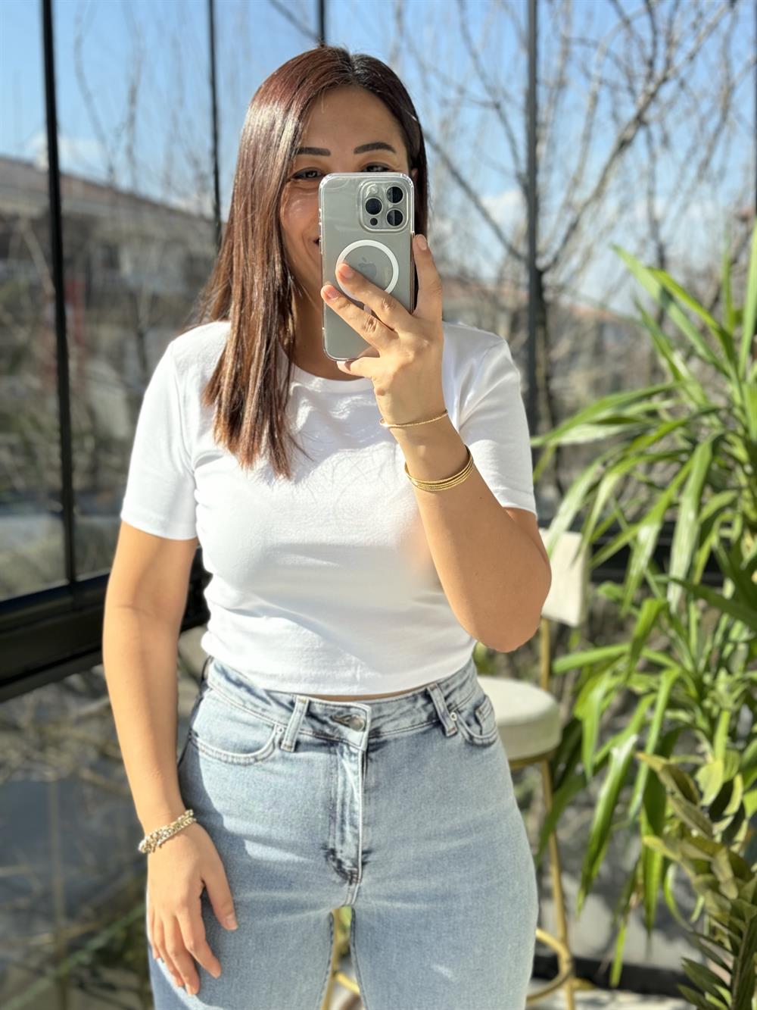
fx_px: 1399
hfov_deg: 30.3
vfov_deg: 39.7
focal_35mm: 48
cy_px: 505
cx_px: 378
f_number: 1.78
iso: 64
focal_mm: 6.86
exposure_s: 1/756
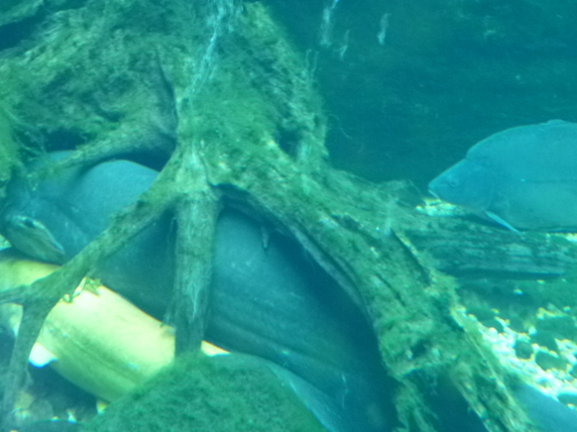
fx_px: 1100
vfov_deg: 22.2
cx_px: 231
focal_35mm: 66
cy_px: 276
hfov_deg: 29.3
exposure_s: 1/5
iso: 400
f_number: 4
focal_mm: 8.6
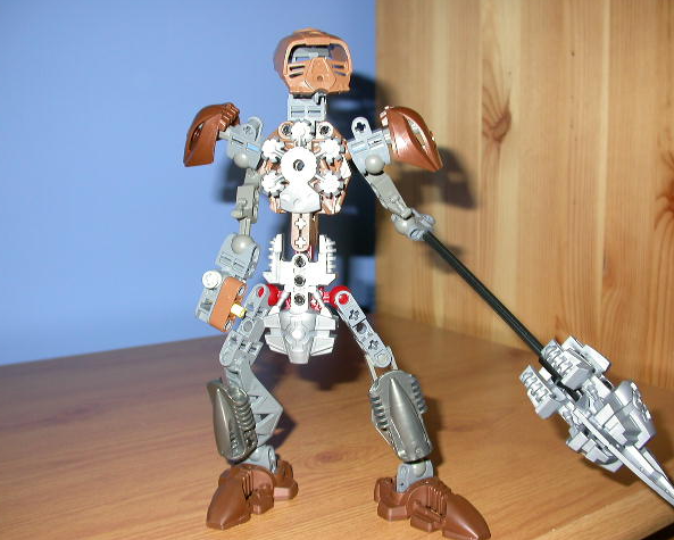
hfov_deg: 45.8
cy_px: 268
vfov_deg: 37.4
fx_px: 798
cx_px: 330
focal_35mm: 40
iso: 100
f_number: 2.6
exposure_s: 1/60
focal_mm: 7.85
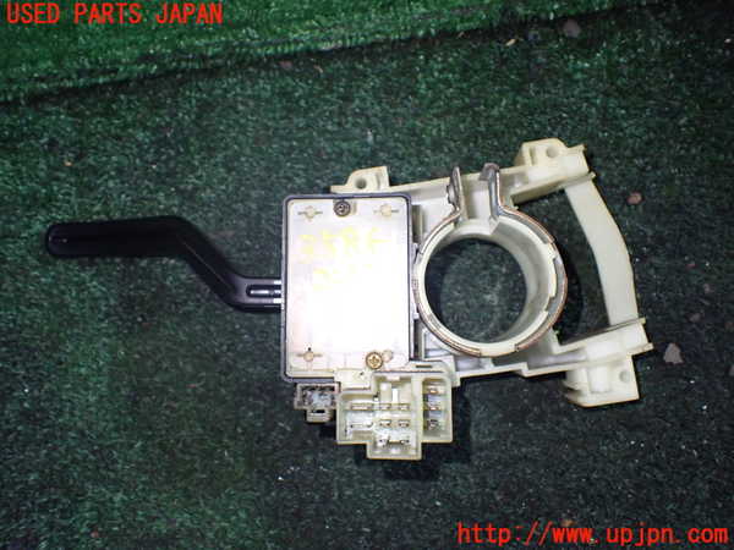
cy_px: 275
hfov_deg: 60.0
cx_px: 367
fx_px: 636
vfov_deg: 46.8
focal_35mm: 30
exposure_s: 1/50
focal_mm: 5.4
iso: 800
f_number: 2.3
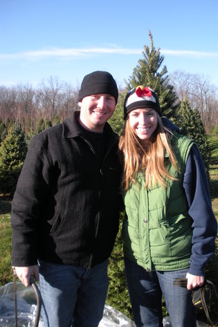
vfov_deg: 50.7
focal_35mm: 38
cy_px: 165
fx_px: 345
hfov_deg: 35.0
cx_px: 121
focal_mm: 6.3
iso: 64
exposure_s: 1/292
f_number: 3.5
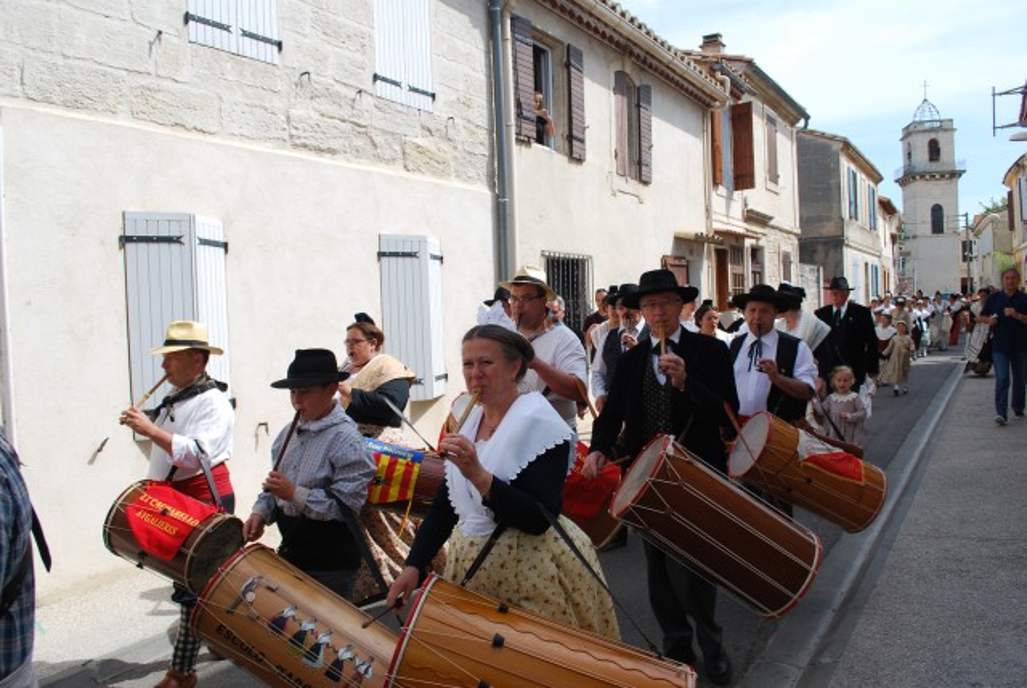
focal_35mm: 27
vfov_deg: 48.1
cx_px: 514
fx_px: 771
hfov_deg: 67.3
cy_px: 344
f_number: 7.1
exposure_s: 1/200
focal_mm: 18
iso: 100
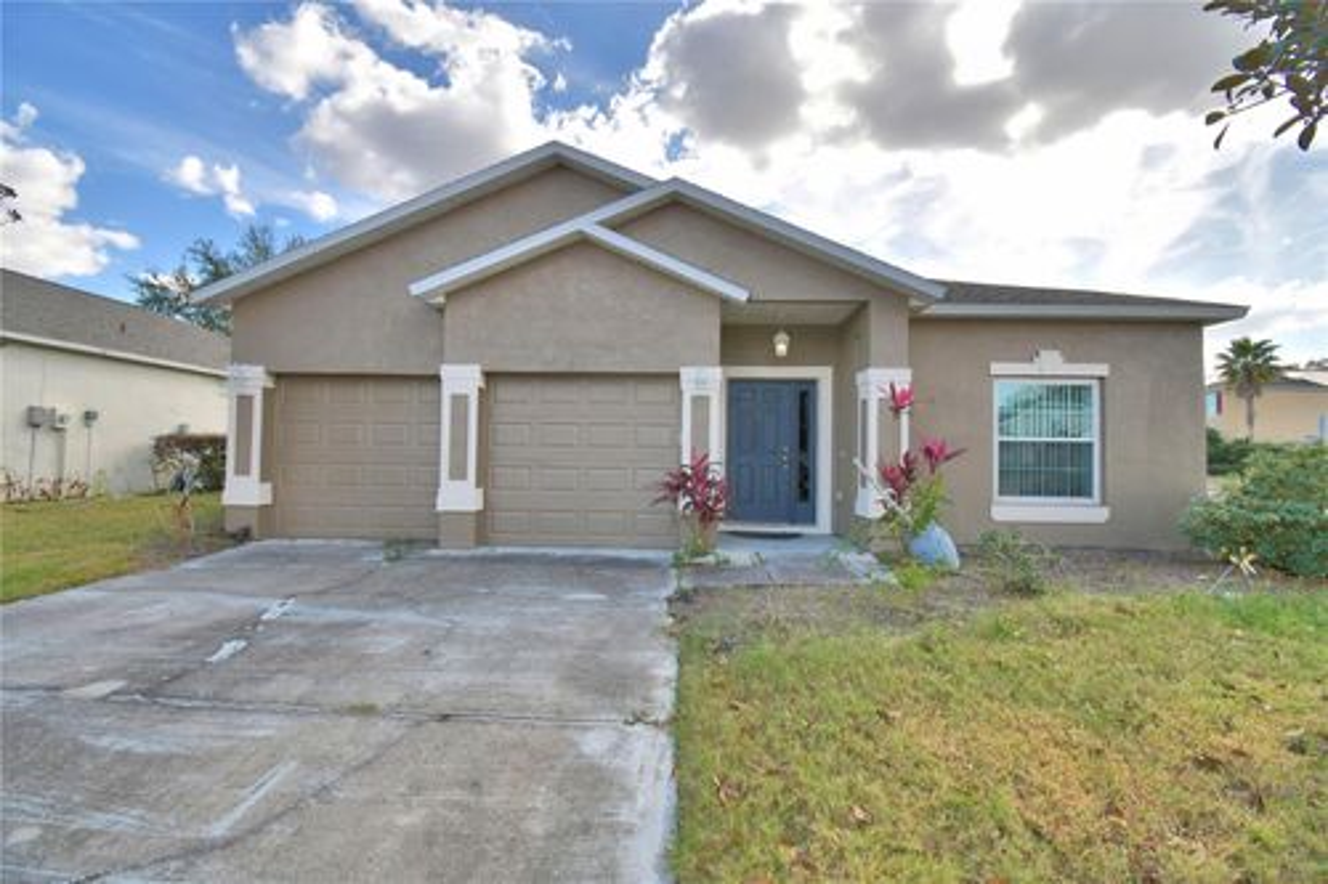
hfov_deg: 100.4
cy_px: 442
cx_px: 664
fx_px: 553
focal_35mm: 15
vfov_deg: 77.3
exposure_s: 1/250
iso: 100
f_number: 8
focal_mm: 10
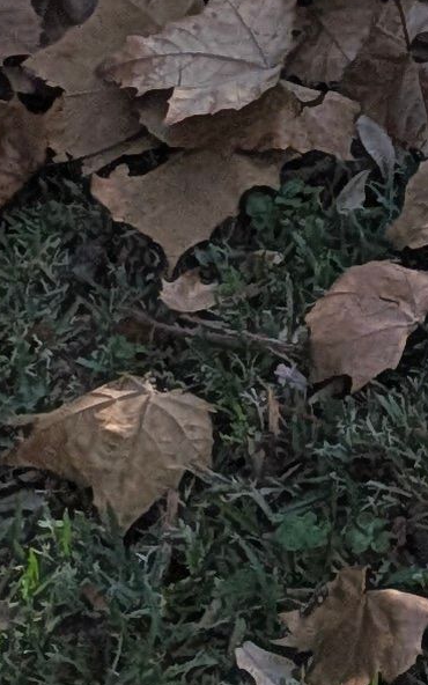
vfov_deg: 11.4
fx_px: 3210
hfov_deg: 6.8
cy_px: -530
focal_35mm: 172
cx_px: 1319
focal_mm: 4.53
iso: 33
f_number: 1.7
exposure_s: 1/1003
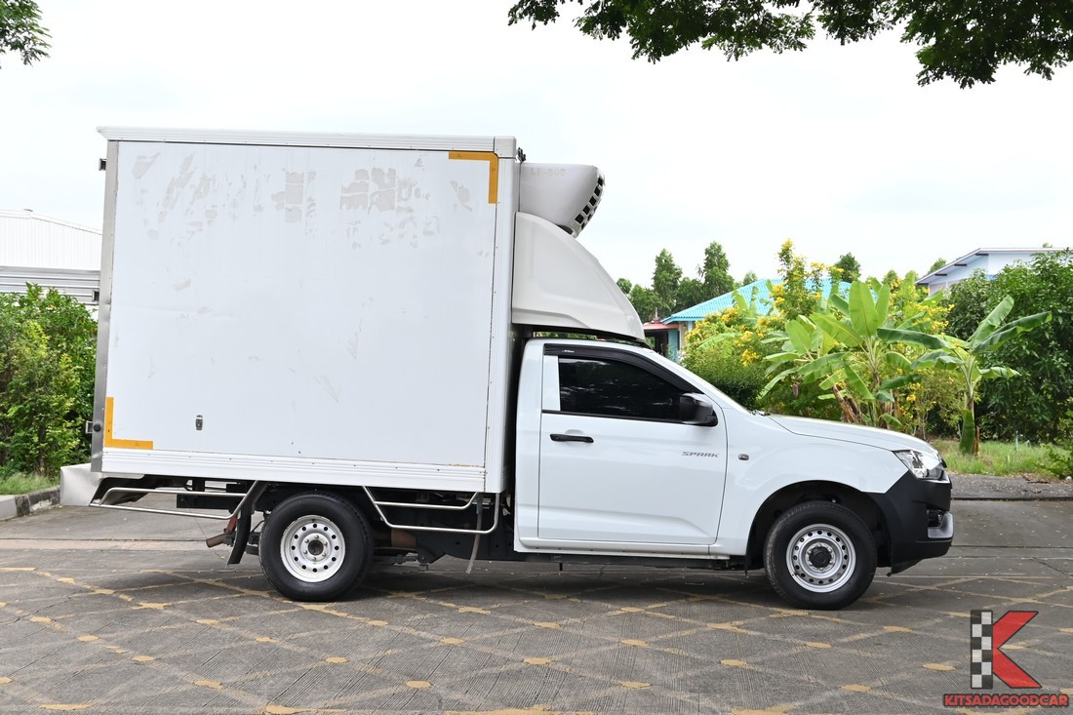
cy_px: 358
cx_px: 536
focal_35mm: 47
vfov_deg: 28.6
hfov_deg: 41.9
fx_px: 1401
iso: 560
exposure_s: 1/750
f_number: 6.7
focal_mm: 31.5
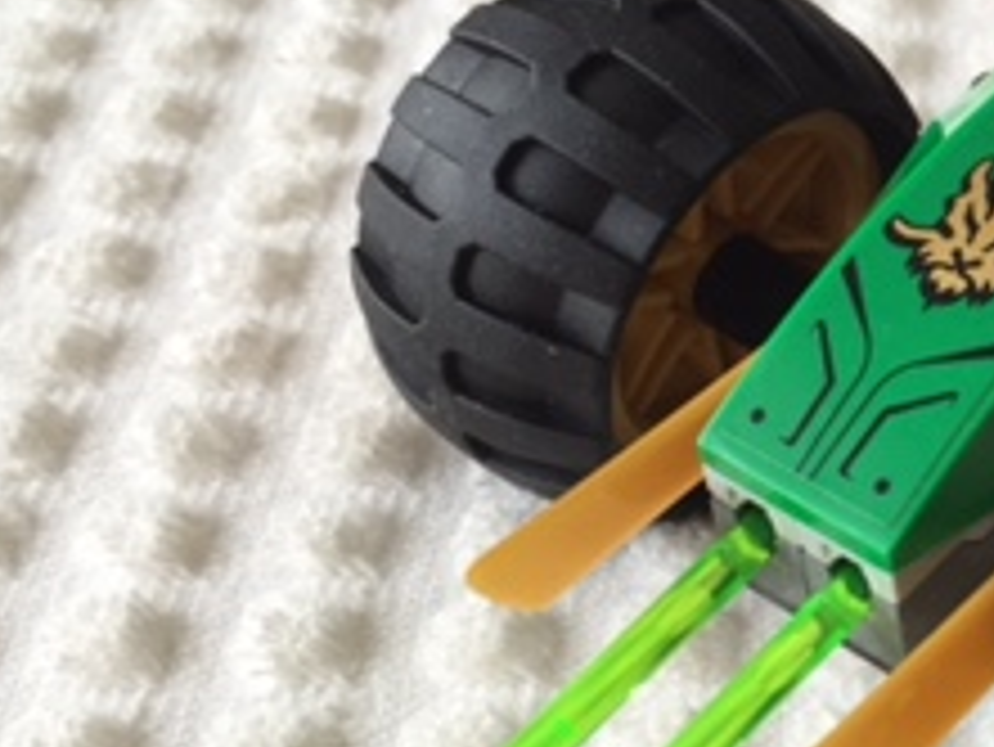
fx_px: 2413
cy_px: 180
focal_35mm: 84
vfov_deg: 17.5
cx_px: 1201
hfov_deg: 21.6
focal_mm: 4.15
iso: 40
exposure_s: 1/60
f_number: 2.2
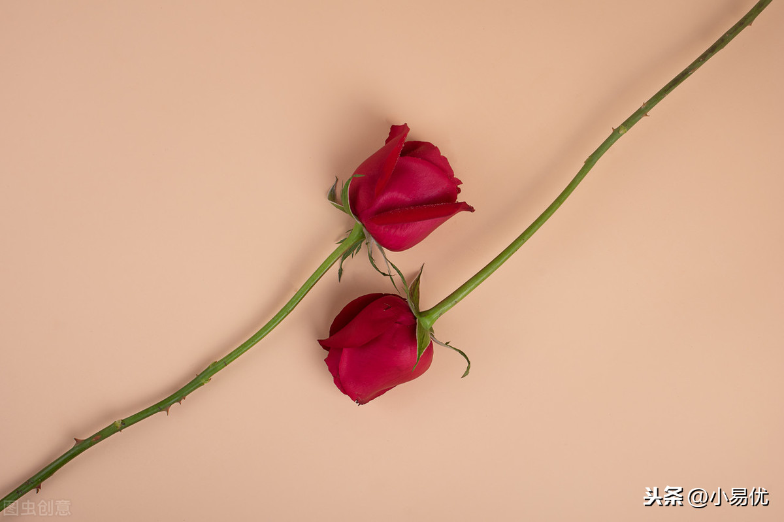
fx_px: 1132
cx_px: 392
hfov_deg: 38.2
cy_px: 261
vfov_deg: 26.0
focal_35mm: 52
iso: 100
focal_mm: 35
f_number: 14
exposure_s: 1/160
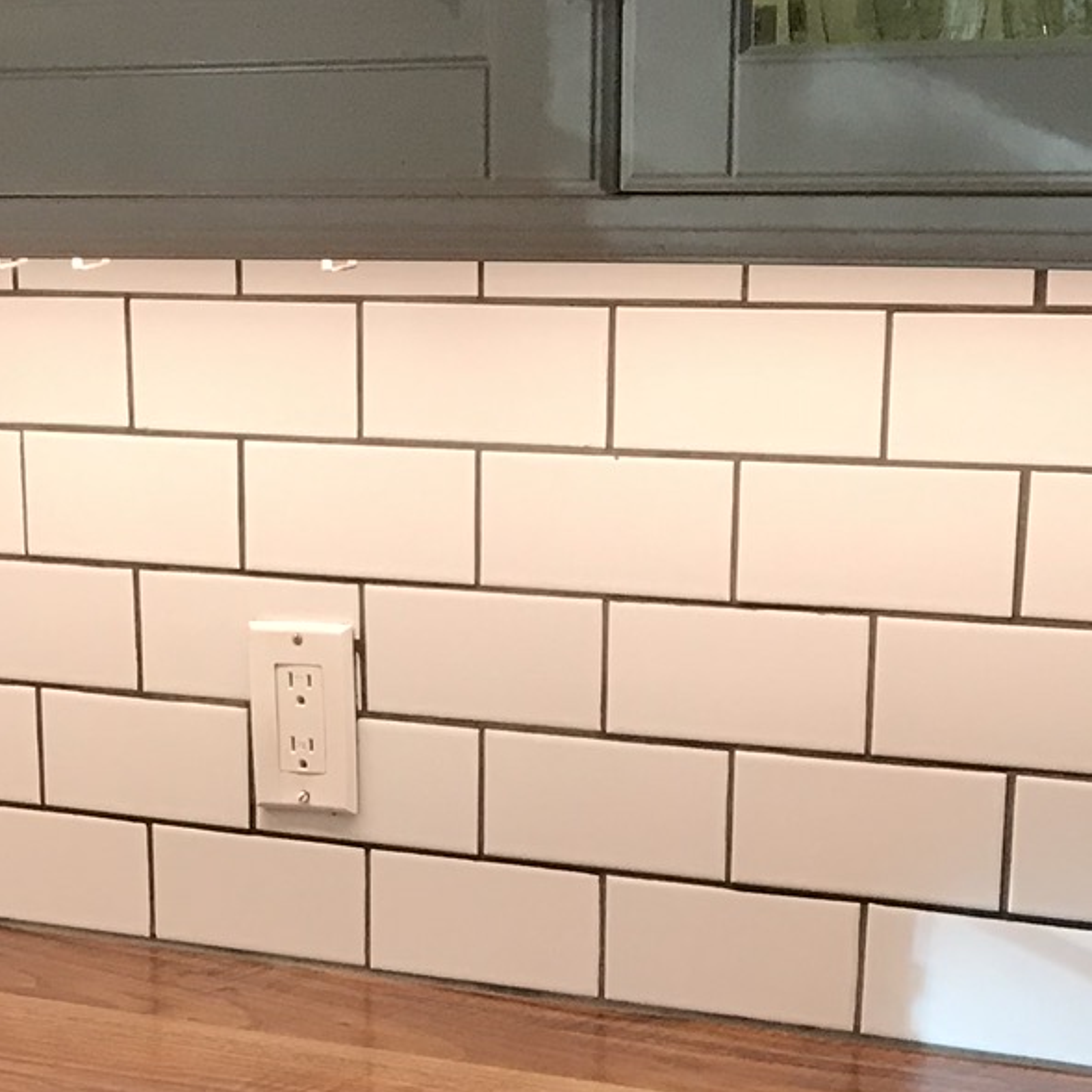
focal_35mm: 86
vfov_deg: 19.6
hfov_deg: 19.9
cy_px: 1096
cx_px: 176
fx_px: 3069
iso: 32
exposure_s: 1/30
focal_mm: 3.99
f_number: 1.8
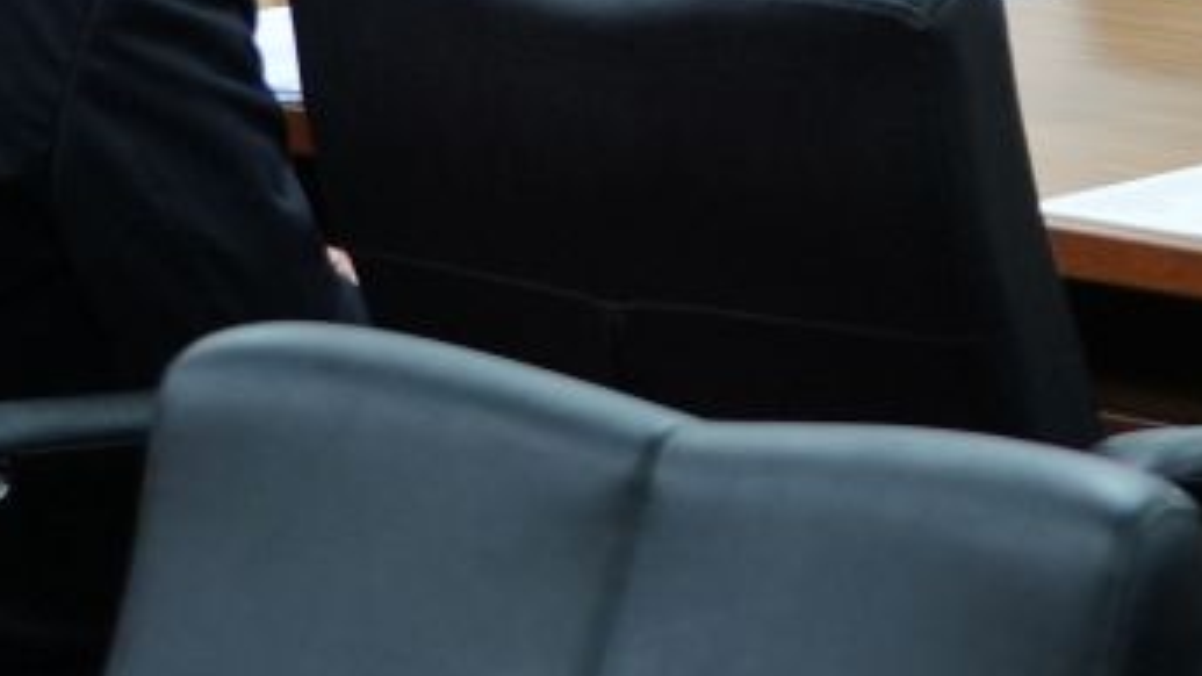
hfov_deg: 10.2
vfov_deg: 5.6
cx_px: 1136
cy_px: -857
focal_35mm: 210
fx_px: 6693
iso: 800
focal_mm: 36
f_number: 4
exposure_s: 1/100
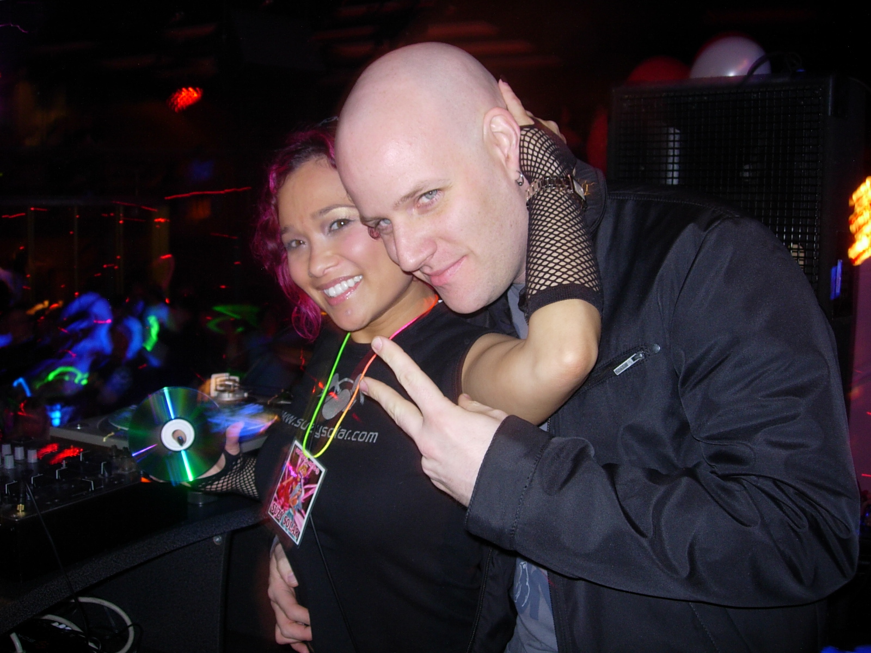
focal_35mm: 38
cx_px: 436
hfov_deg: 49.0
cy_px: 326
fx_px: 956
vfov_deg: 37.7
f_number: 2.8
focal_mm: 7.8
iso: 79
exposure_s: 1
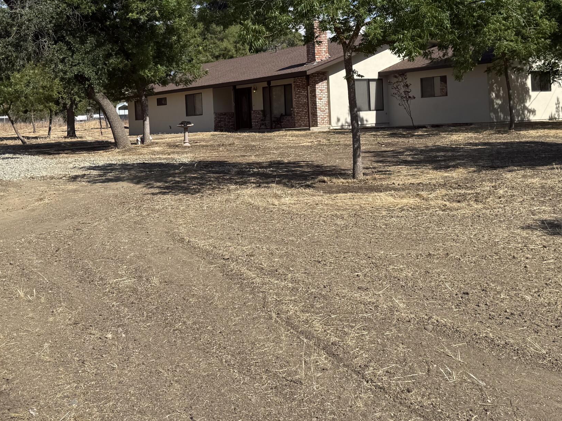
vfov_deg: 32.4
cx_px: 276
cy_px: 118
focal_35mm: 44
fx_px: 714
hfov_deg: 42.9
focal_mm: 6.76
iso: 80
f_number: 1.78
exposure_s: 1/4975
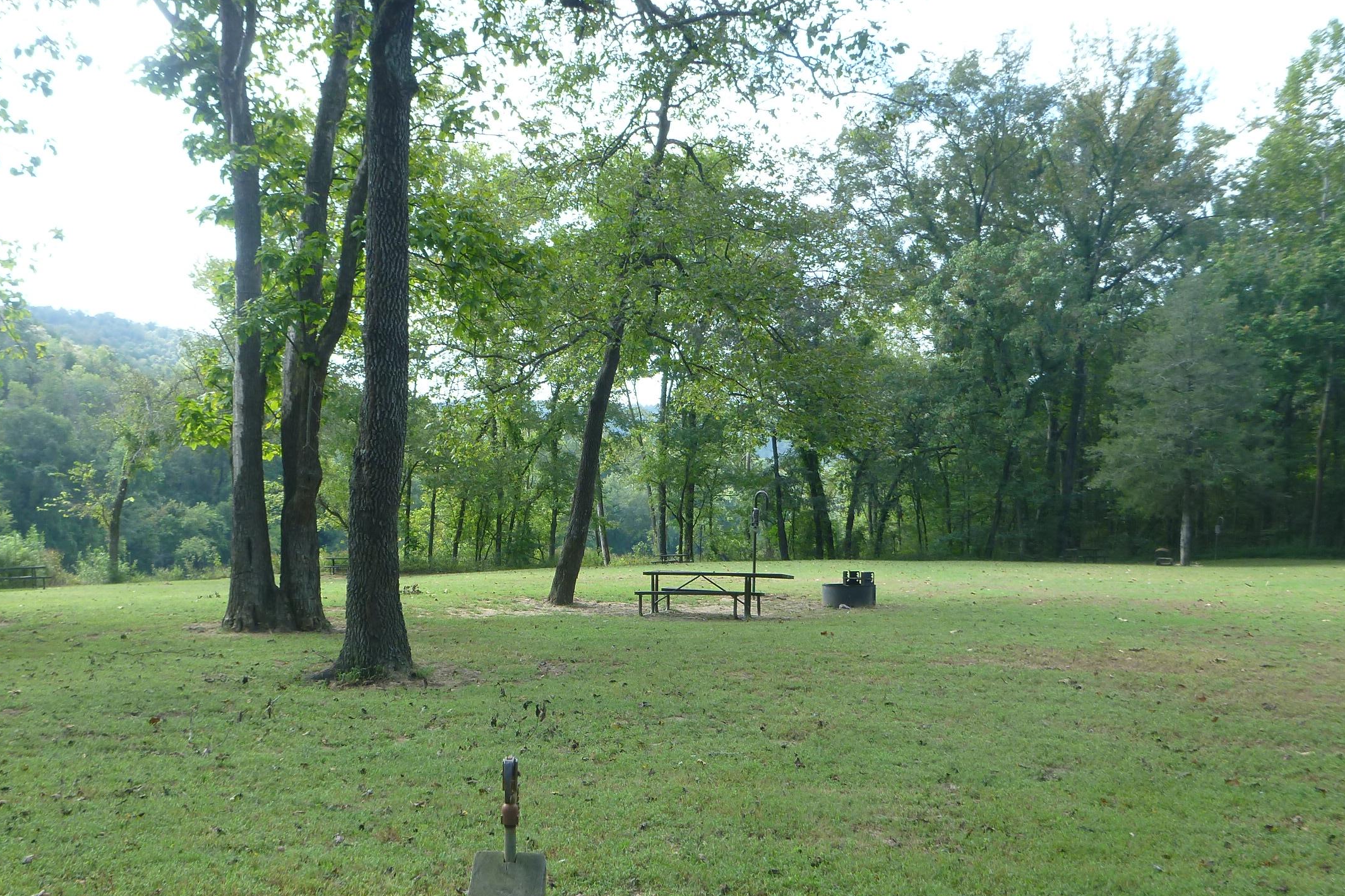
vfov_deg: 37.4
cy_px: 601
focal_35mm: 35
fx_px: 1308
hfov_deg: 54.3
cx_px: 609
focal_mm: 4.9
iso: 100
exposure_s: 1/125
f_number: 3.3
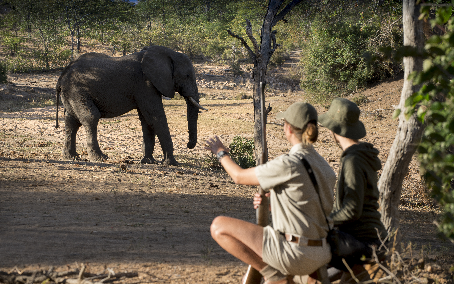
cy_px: 152
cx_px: 223
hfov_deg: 14.1
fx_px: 1831
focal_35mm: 148
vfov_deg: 8.9
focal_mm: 140
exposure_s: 1/180
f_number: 8
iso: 280
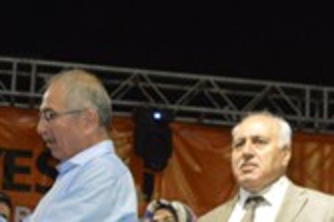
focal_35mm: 119
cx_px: 140
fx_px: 1103
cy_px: 262
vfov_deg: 11.3
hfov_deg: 17.2
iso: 1000
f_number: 3.8
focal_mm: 20
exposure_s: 1/60
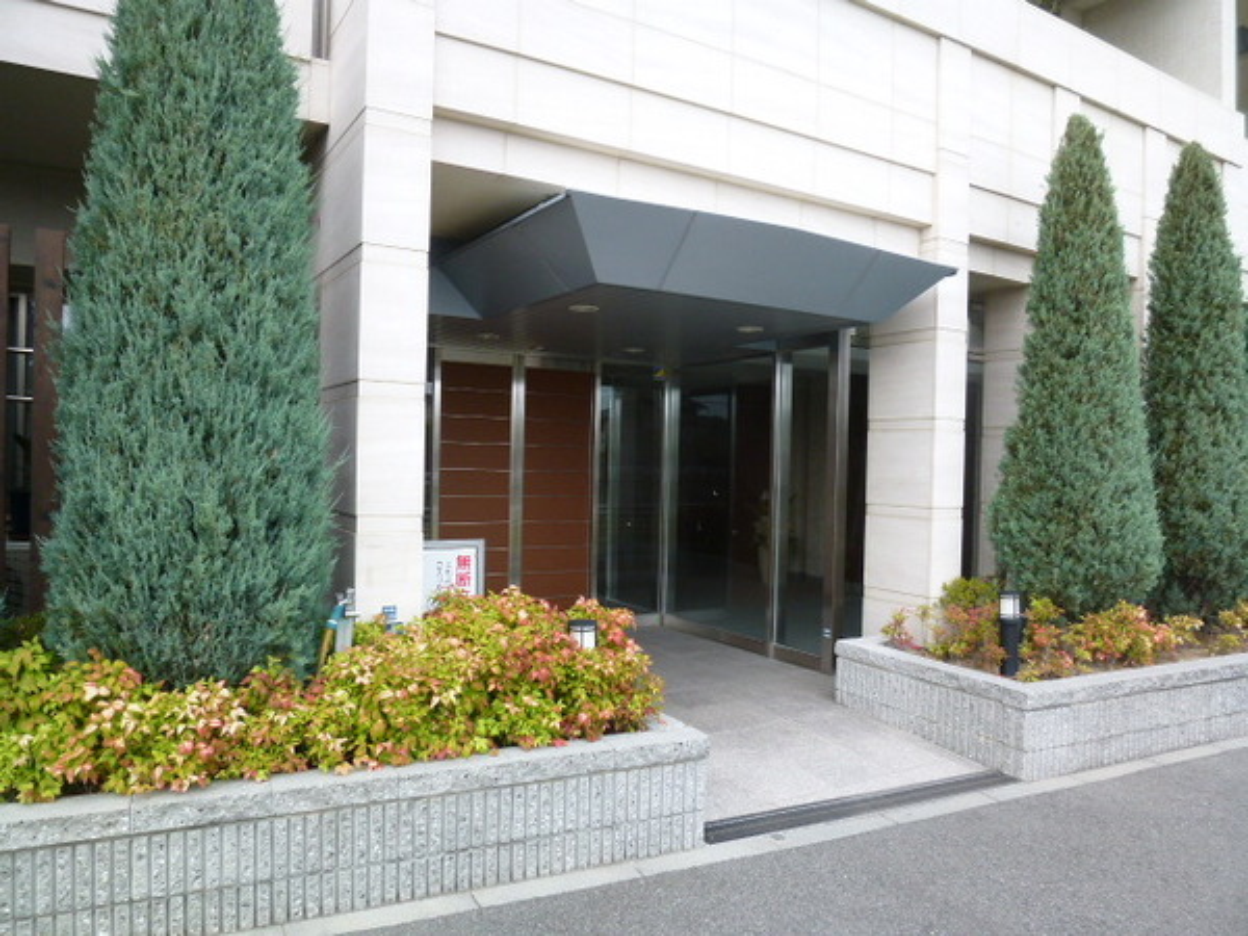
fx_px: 865
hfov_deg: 71.6
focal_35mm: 24
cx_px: 624
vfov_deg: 56.8
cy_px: 468
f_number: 4
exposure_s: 1/320
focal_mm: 4.3
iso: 100
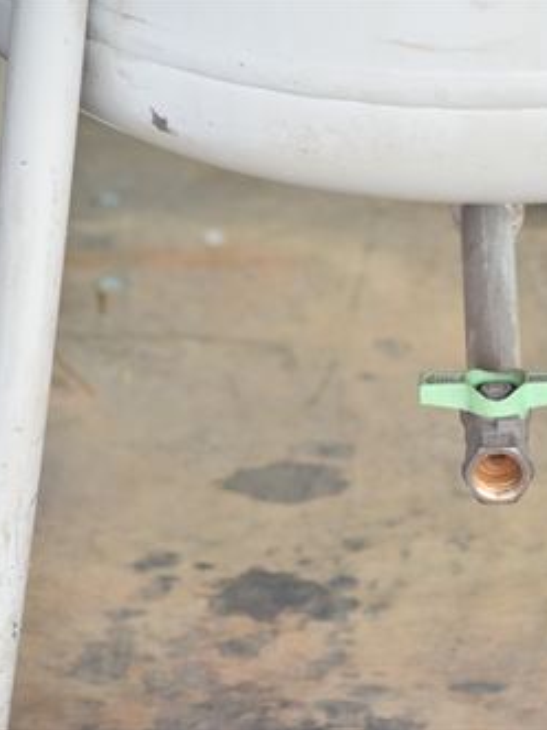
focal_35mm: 240
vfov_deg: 8.3
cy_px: 364
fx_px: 5060
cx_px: 527
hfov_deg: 6.2
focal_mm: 110
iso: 1250
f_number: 6.3
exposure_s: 1/640
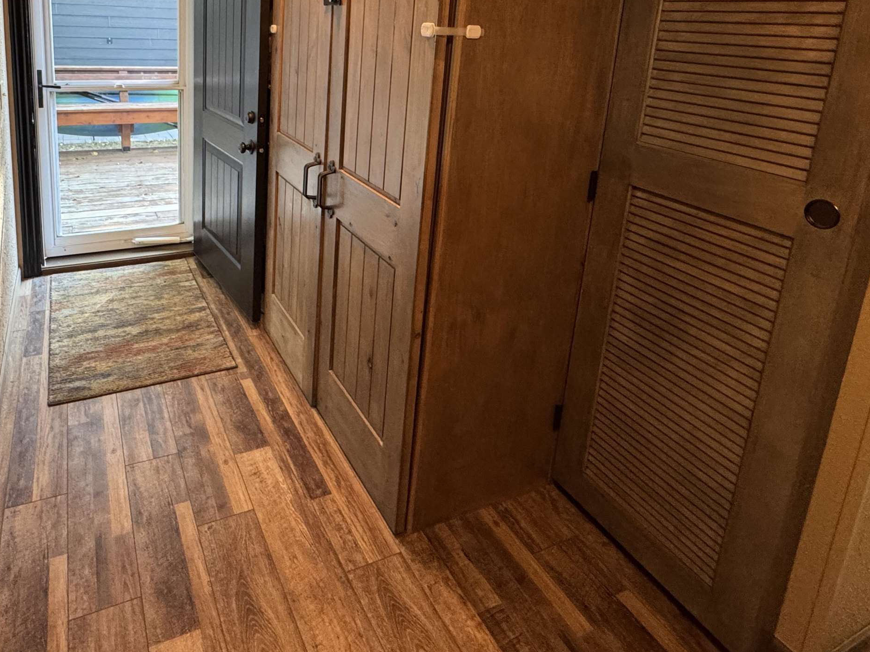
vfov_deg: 54.7
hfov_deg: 72.2
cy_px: 129
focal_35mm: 23
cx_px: 307
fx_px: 578
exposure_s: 1/60
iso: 500
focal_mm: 2.22
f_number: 2.2
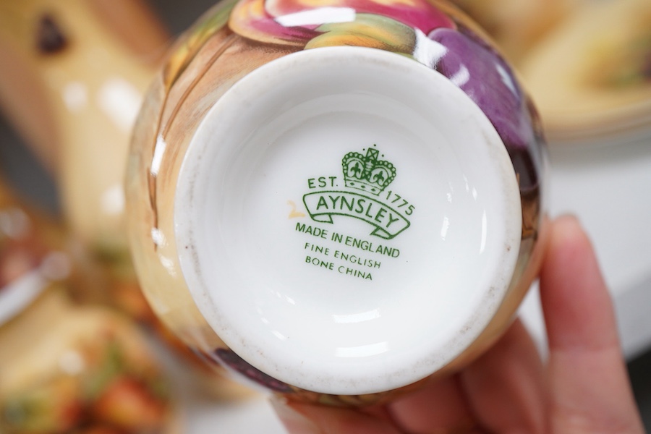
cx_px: 326
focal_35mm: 45
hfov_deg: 43.6
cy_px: 217
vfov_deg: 29.9
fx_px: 814
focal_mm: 30
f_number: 9
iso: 1250
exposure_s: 1/125
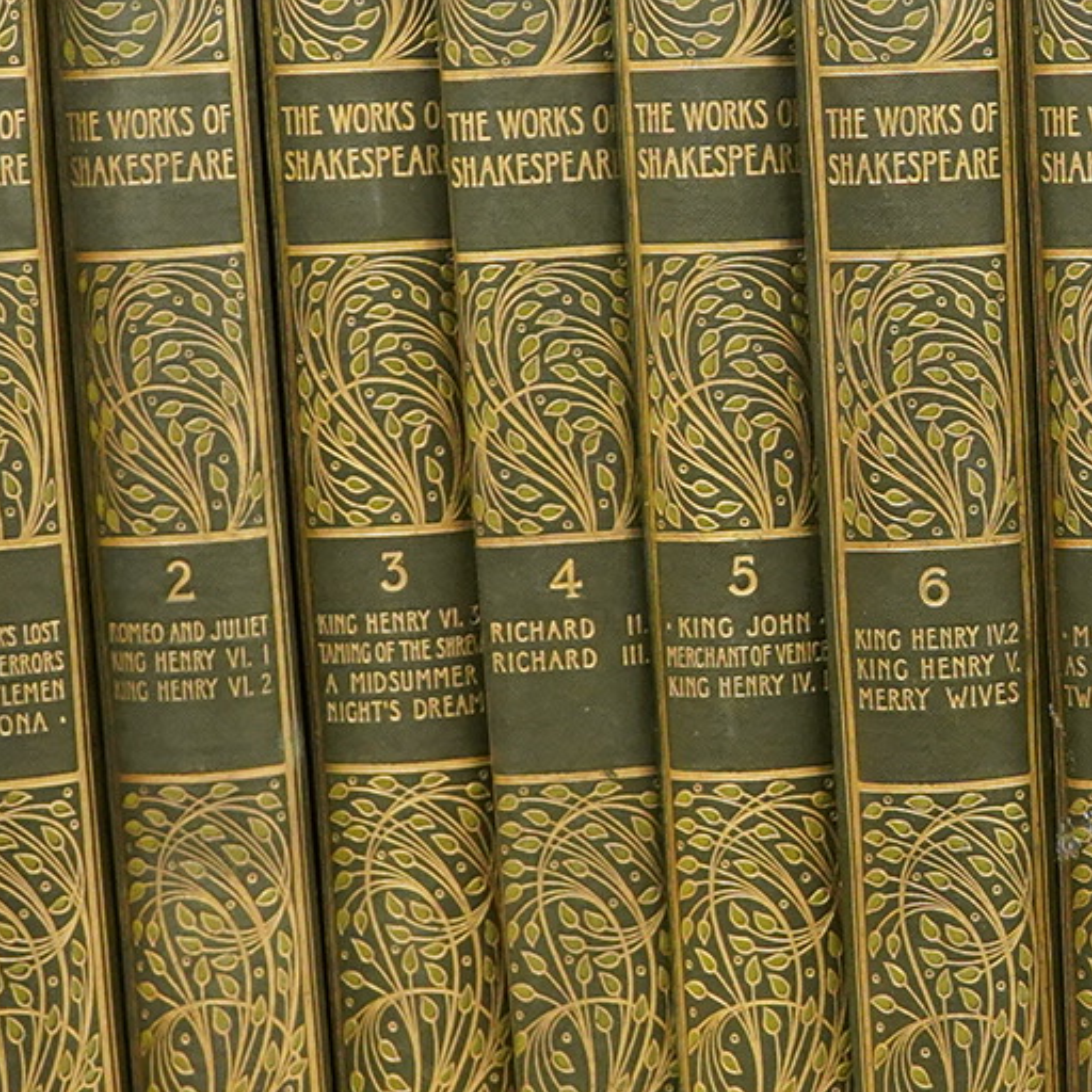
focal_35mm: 147
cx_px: 1361
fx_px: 5246
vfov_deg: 11.9
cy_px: 512
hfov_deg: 11.6
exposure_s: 1/160
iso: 2500
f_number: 6.3
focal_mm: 30
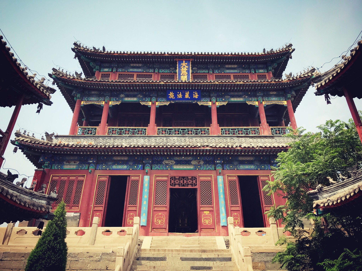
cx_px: 181
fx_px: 293
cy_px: 136
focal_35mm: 28
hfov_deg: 63.4
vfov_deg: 49.7
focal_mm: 3.99
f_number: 1.8
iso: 20
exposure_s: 1/1996
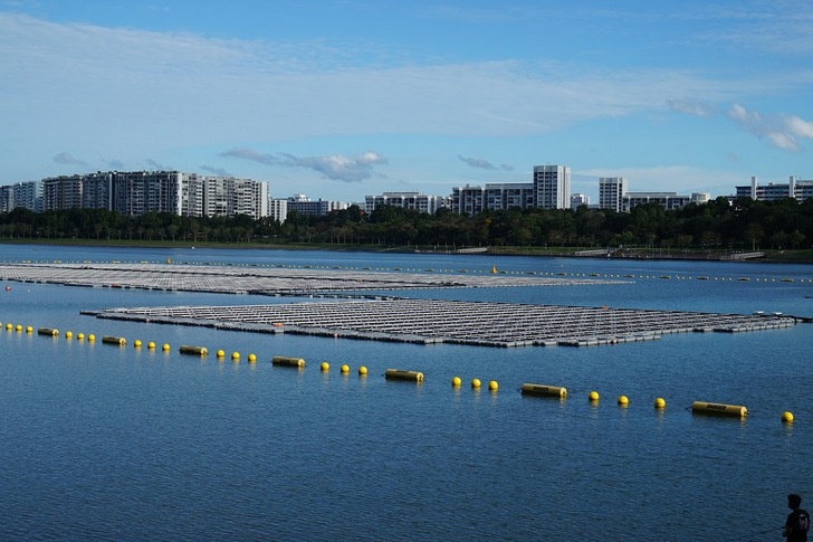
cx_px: 406
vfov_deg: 23.8
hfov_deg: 35.1
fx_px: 1287
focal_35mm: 57
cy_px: 271
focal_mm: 38
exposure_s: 1/125
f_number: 14
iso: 100
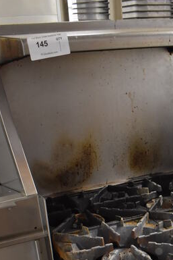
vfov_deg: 28.7
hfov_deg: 20.8
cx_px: 159
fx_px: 461
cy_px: 279
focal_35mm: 64
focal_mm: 18
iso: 1800
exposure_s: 1/30
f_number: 3.5
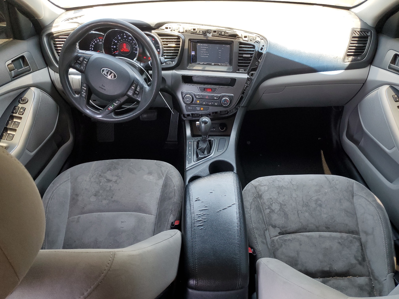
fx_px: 300
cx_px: 200
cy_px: 150
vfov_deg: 53.1
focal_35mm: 26
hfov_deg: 67.3
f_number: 1.5
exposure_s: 1/120
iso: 89
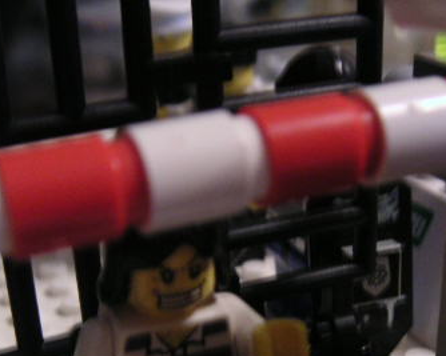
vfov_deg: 21.2
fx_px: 937
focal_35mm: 71
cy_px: 309
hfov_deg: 26.8
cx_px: 236
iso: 100
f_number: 2.8
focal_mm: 6
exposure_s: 1/2
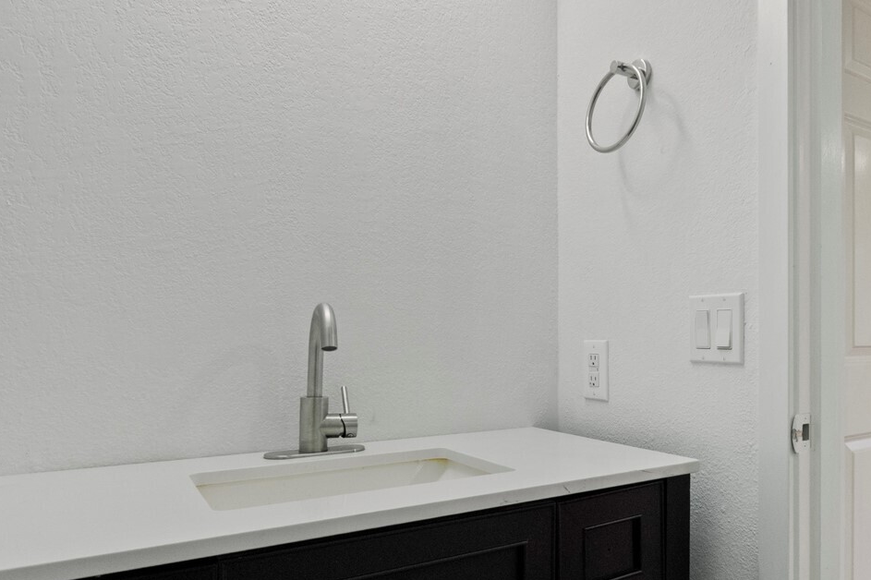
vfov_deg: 47.8
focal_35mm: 27
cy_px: 323
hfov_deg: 65.5
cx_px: 586
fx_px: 653
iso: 2000
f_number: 9
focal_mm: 10
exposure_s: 1/30
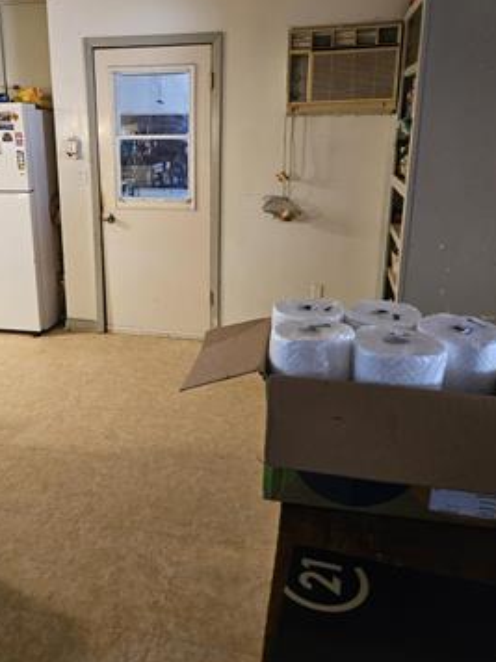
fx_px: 592
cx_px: 175
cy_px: 281
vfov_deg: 58.1
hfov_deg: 44.9
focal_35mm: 31
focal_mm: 5.4
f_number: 1.8
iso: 500
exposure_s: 1/40
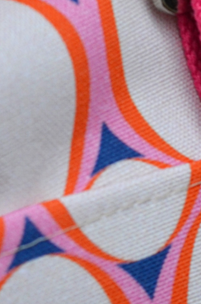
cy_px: -151
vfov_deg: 6.3
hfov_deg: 4.2
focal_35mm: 326
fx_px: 2743
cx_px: 166
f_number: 5.6
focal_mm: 50
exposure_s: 1/125
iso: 200
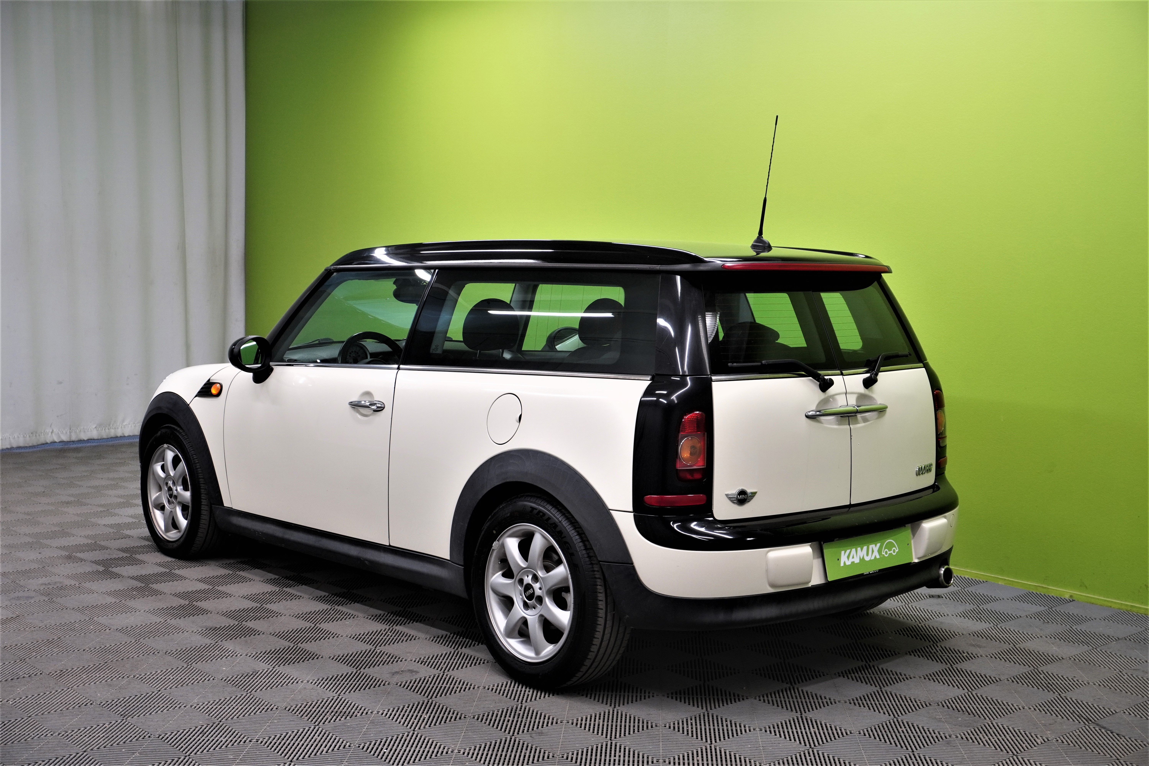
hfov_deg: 46.4
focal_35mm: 42
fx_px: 1340
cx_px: 574
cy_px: 383
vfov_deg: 31.9
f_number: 9
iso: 400
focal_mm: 28
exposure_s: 1/15
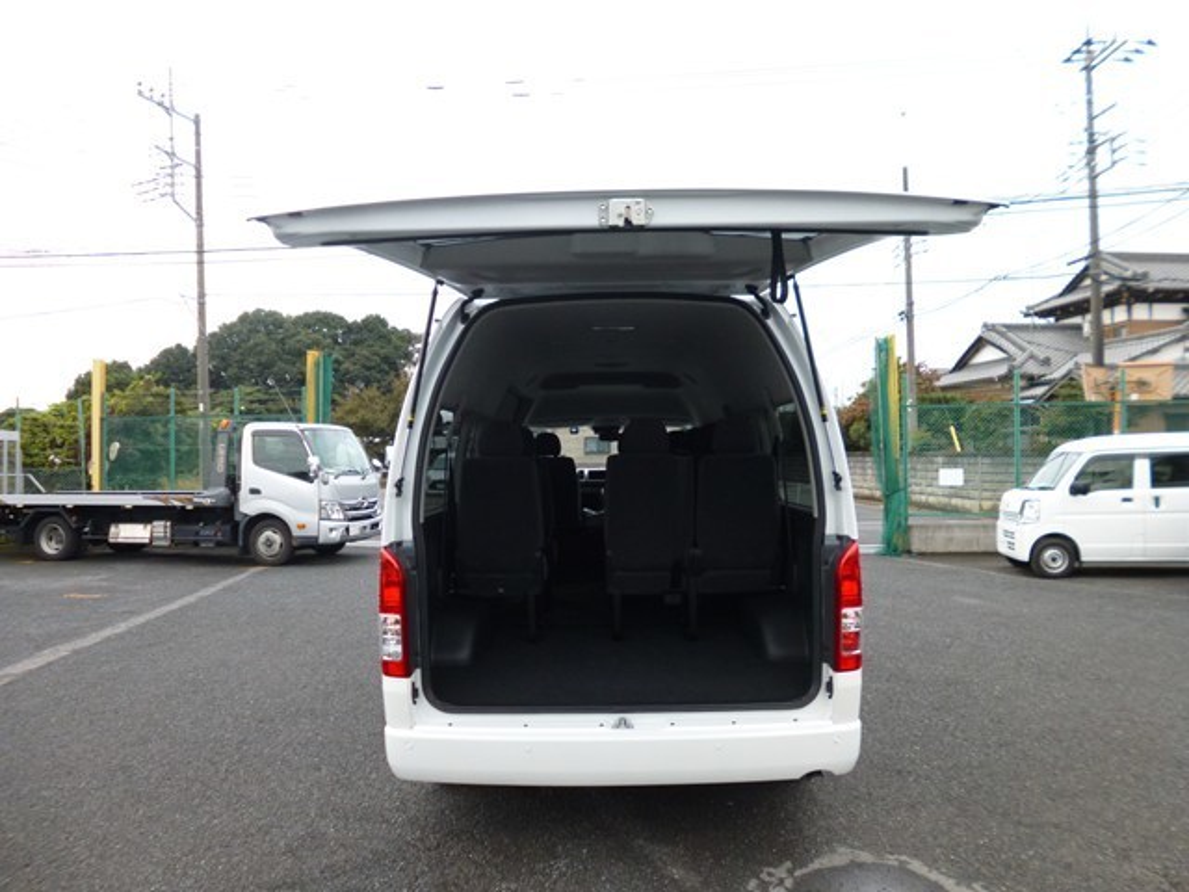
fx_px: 824
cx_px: 594
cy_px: 446
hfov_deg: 71.6
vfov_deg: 56.8
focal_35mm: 24
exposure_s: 1/60
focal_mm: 4.3
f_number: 2.8
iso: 250
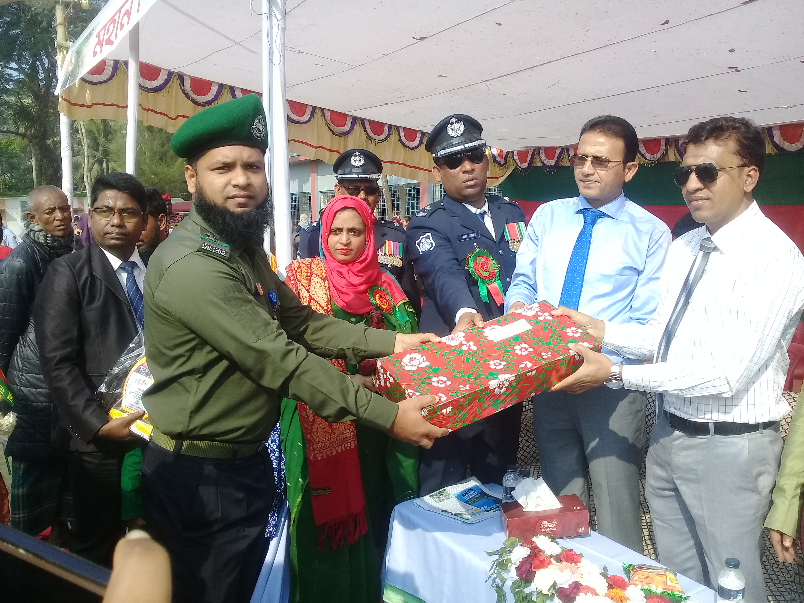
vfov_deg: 45.4
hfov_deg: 58.4
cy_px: 302
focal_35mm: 31
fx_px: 720
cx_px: 402
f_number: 2.2
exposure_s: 1/561
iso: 50
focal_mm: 3.3
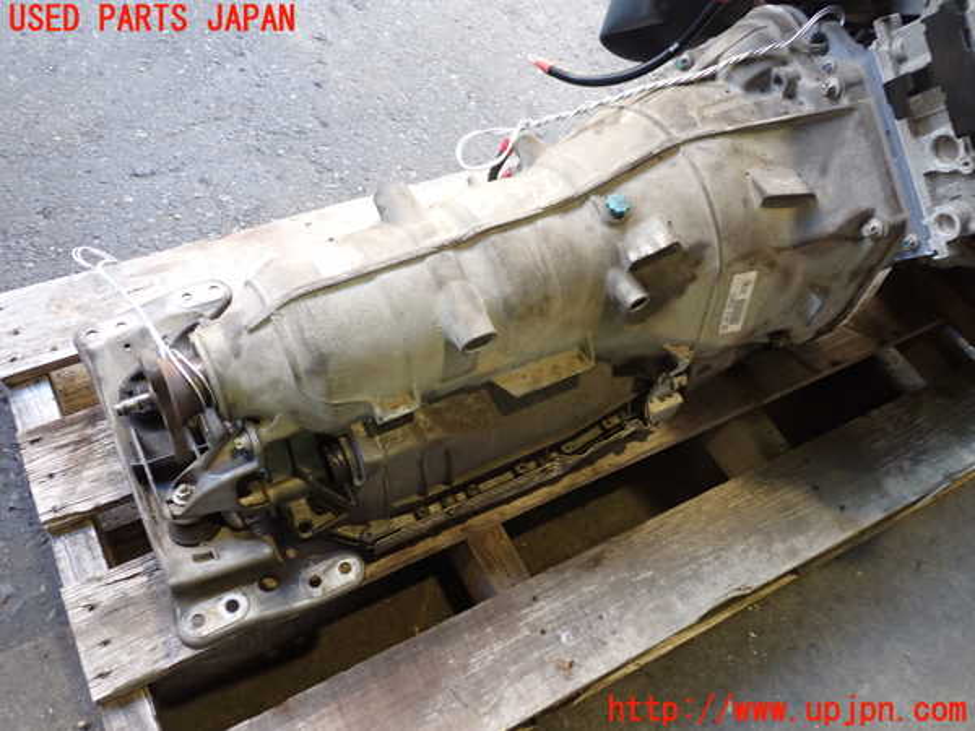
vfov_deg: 46.8
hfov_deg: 60.0
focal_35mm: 30
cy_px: 366
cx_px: 488
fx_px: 845
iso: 250
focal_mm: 5.4
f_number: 2.3
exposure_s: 1/30
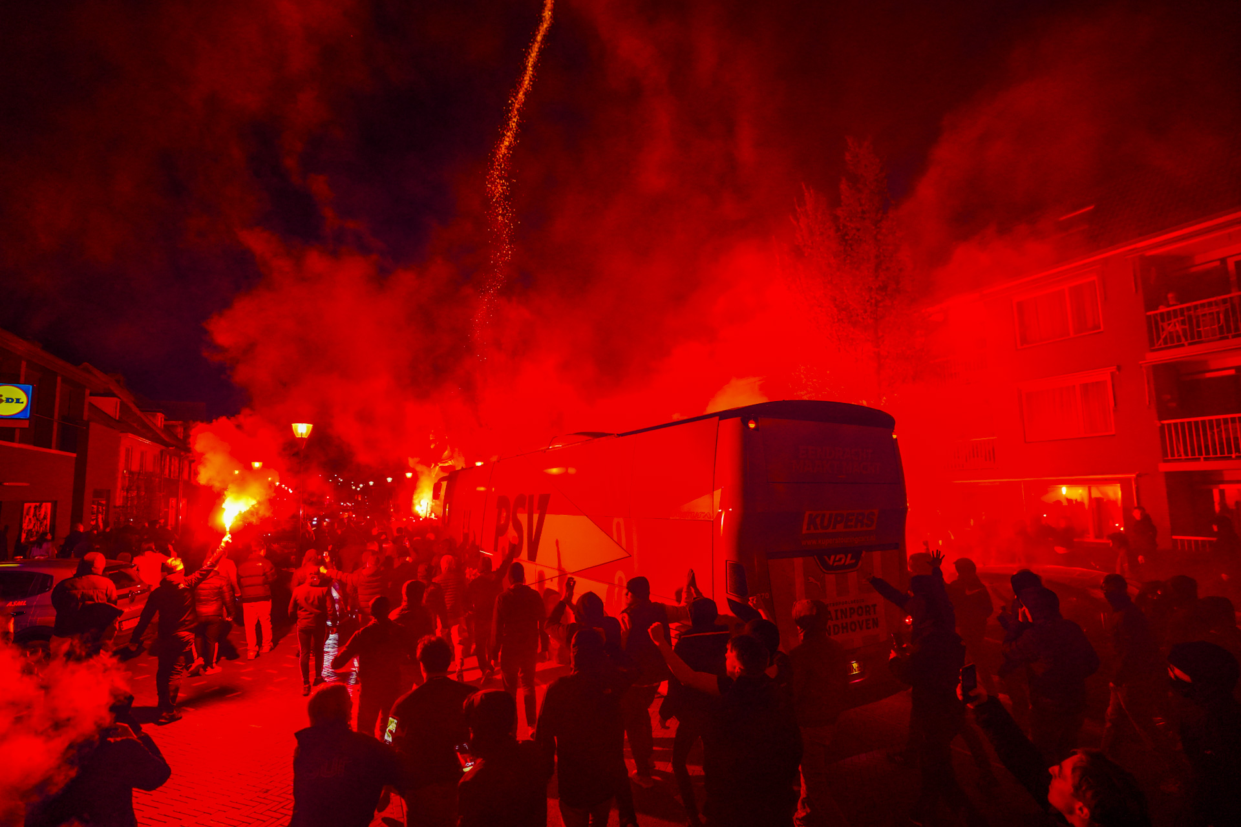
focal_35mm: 16
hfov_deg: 96.7
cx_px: 620
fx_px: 552
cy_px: 414
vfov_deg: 73.7
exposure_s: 1/320
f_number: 2.8
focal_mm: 16
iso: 2500
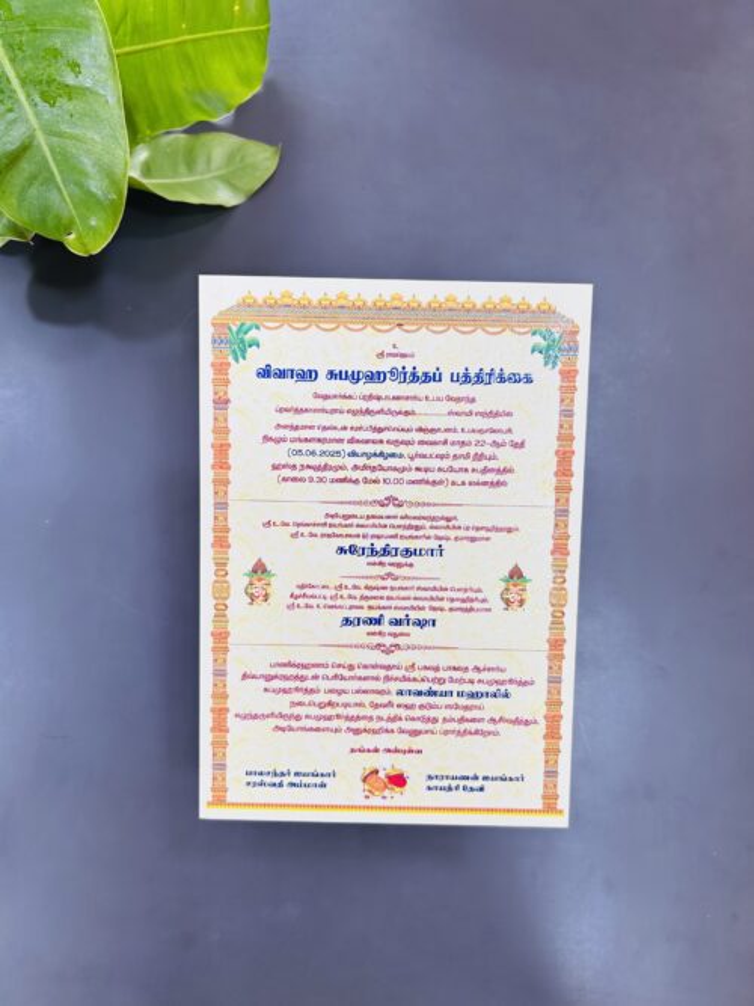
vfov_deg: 67.3
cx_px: 377
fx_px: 755
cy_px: 503
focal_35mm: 26
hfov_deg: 53.0
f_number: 1.5
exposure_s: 1/127
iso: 32
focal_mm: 5.7
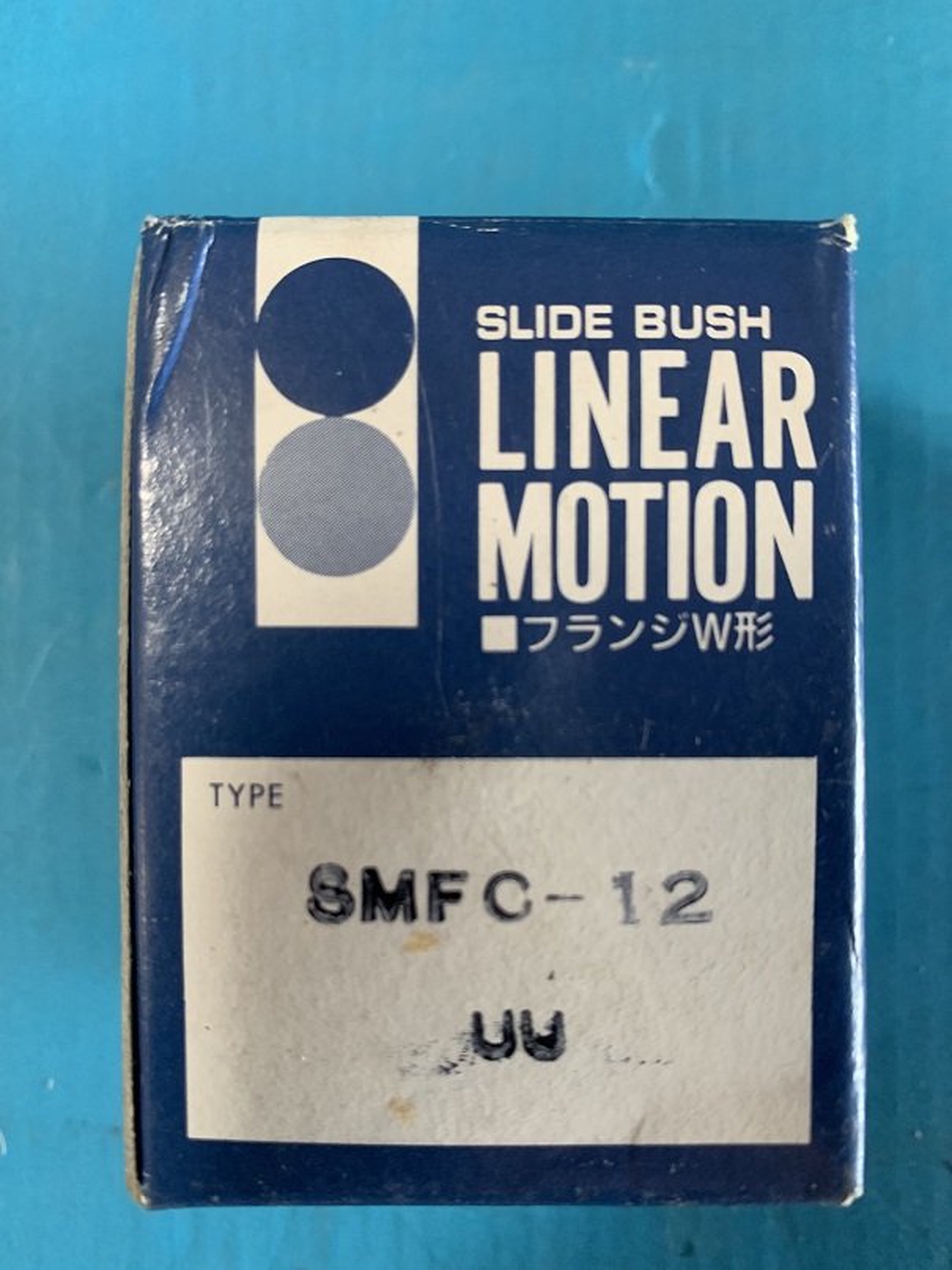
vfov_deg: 67.3
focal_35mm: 26
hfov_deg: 53.1
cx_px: 476
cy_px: 635
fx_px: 954
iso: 250
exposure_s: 1/60
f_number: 1.8
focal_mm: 4.25
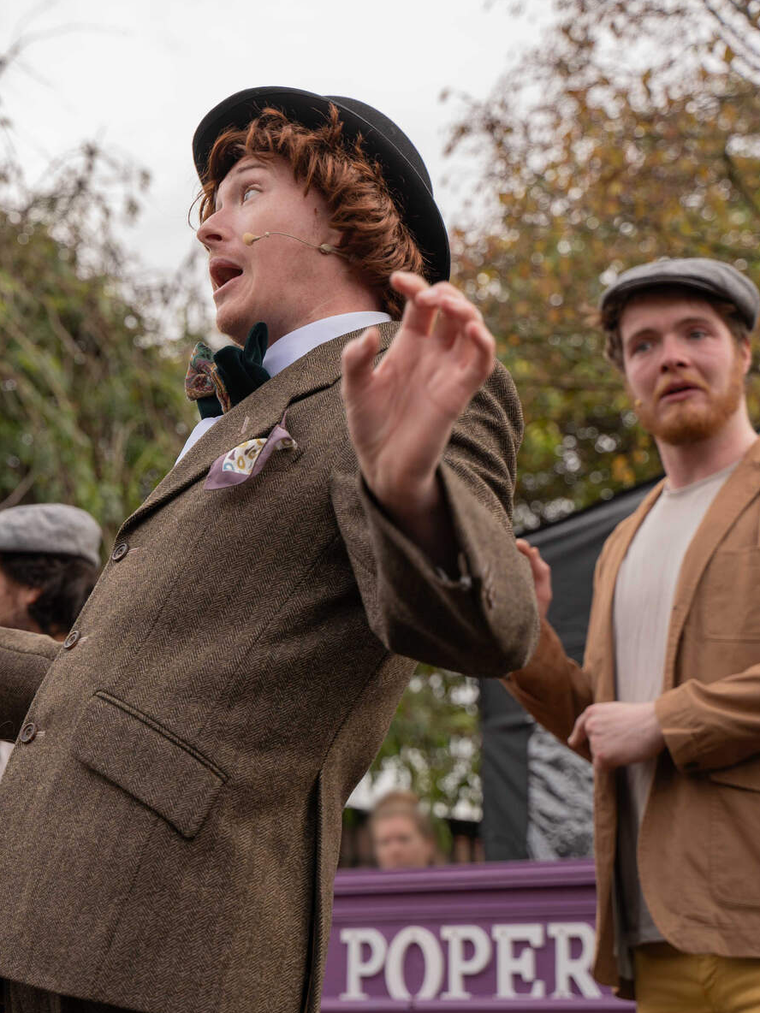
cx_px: 146
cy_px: 502
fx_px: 2225
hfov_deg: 19.2
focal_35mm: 76
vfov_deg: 25.7
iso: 100
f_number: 4
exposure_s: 1/160
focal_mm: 52
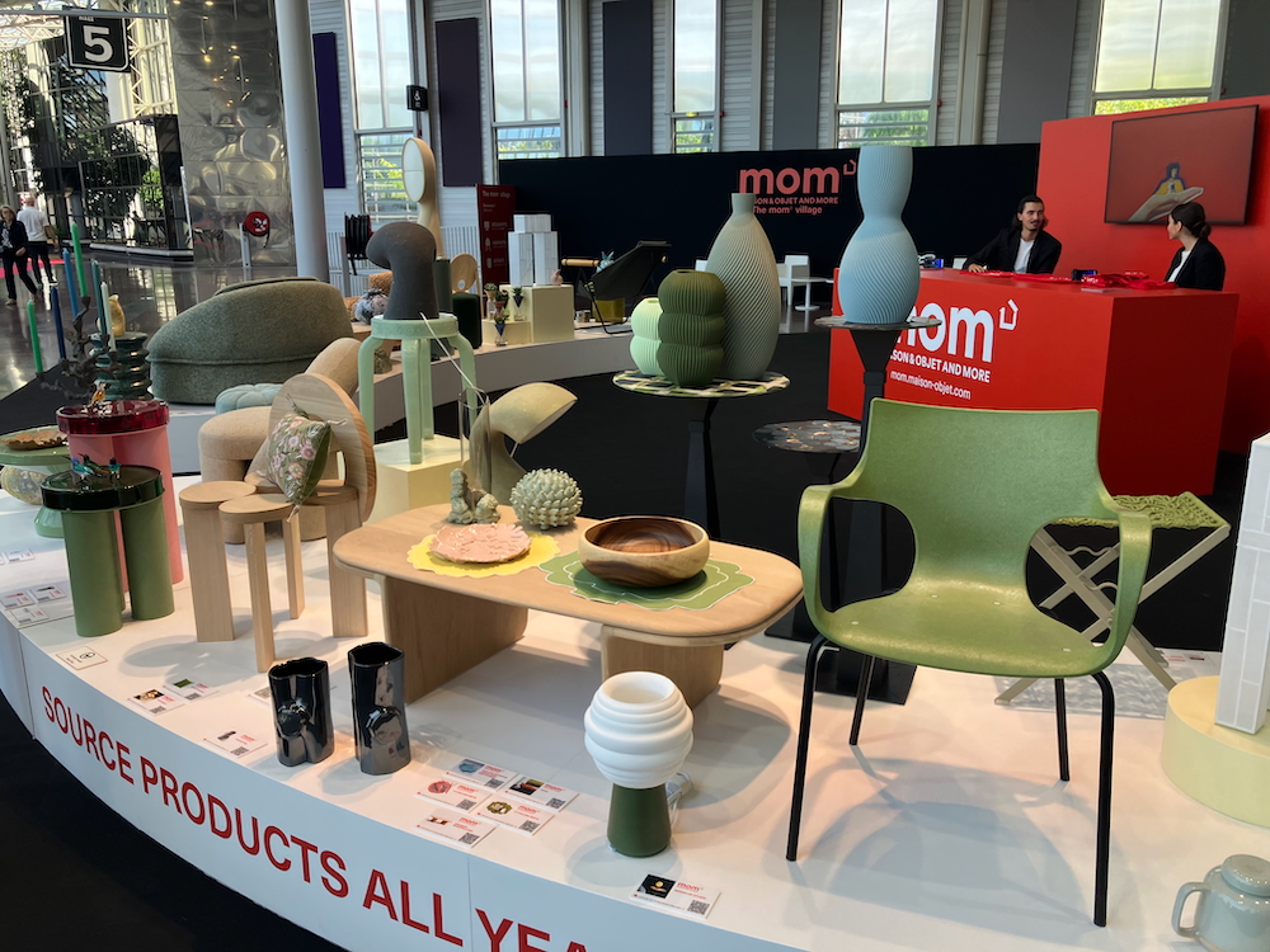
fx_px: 1027
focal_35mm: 28
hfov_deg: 63.4
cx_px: 635
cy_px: 476
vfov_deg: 49.7
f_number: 1.8
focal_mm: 3.99
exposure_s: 1/121
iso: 20
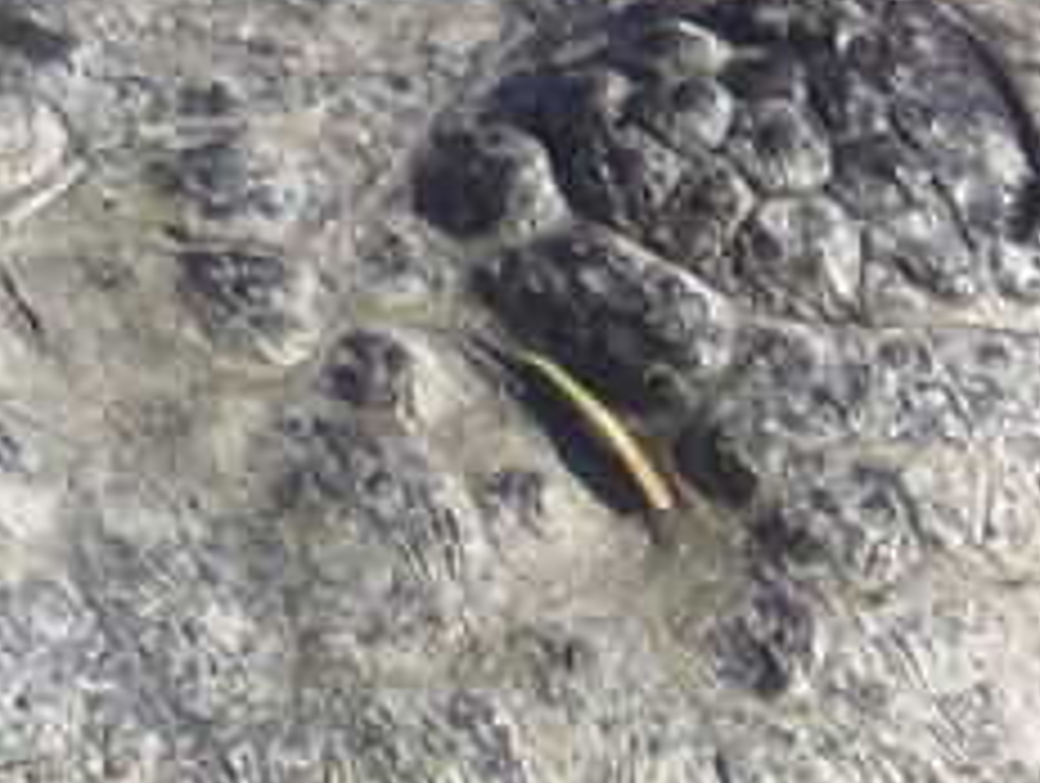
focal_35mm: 1272
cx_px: -1805
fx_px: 38275
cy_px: -428
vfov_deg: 1.2
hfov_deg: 1.6
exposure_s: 1/160
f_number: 4.9
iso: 64
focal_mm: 34
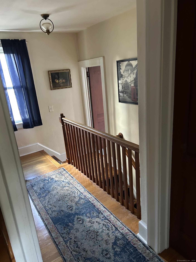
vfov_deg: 67.3
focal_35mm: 26
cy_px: 131
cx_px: 98
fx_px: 196
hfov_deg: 53.1
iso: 500
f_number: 1.5
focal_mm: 5.7
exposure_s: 1/44
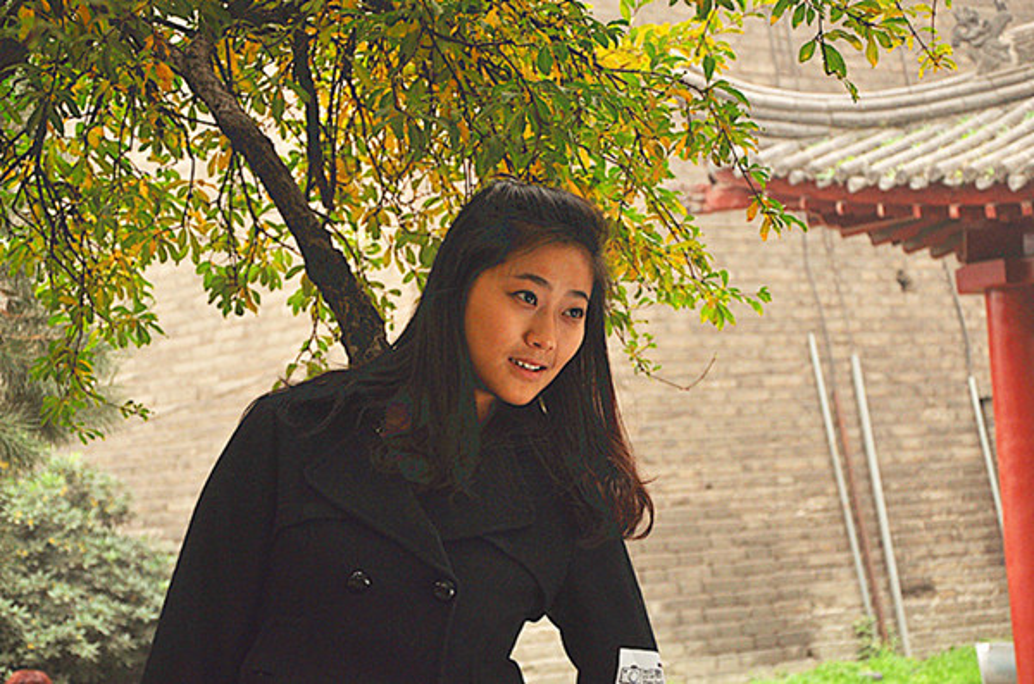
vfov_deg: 18.1
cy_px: 342
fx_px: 2149
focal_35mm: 75
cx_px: 517
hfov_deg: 27.1
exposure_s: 1/125
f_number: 5
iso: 400
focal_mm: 50
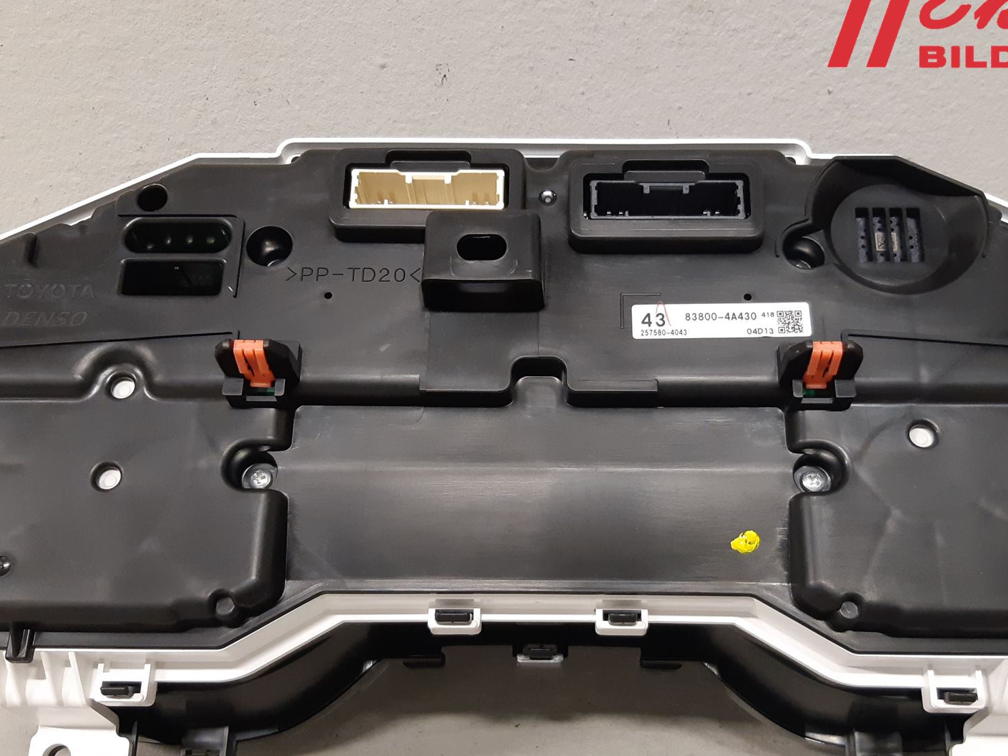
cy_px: 476
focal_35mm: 36
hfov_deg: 51.3
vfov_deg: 39.4
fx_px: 1048
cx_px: 548
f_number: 1.7
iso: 250
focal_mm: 3.93
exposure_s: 1/50
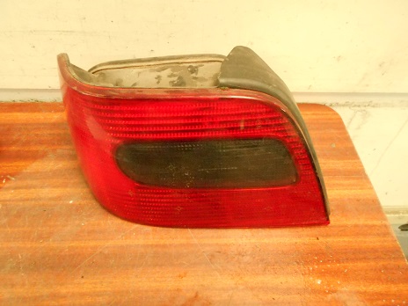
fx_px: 306
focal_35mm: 26
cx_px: 204
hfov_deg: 67.3
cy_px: 153
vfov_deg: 53.1
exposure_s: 1/25
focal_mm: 4.6
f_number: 3.2
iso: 1600
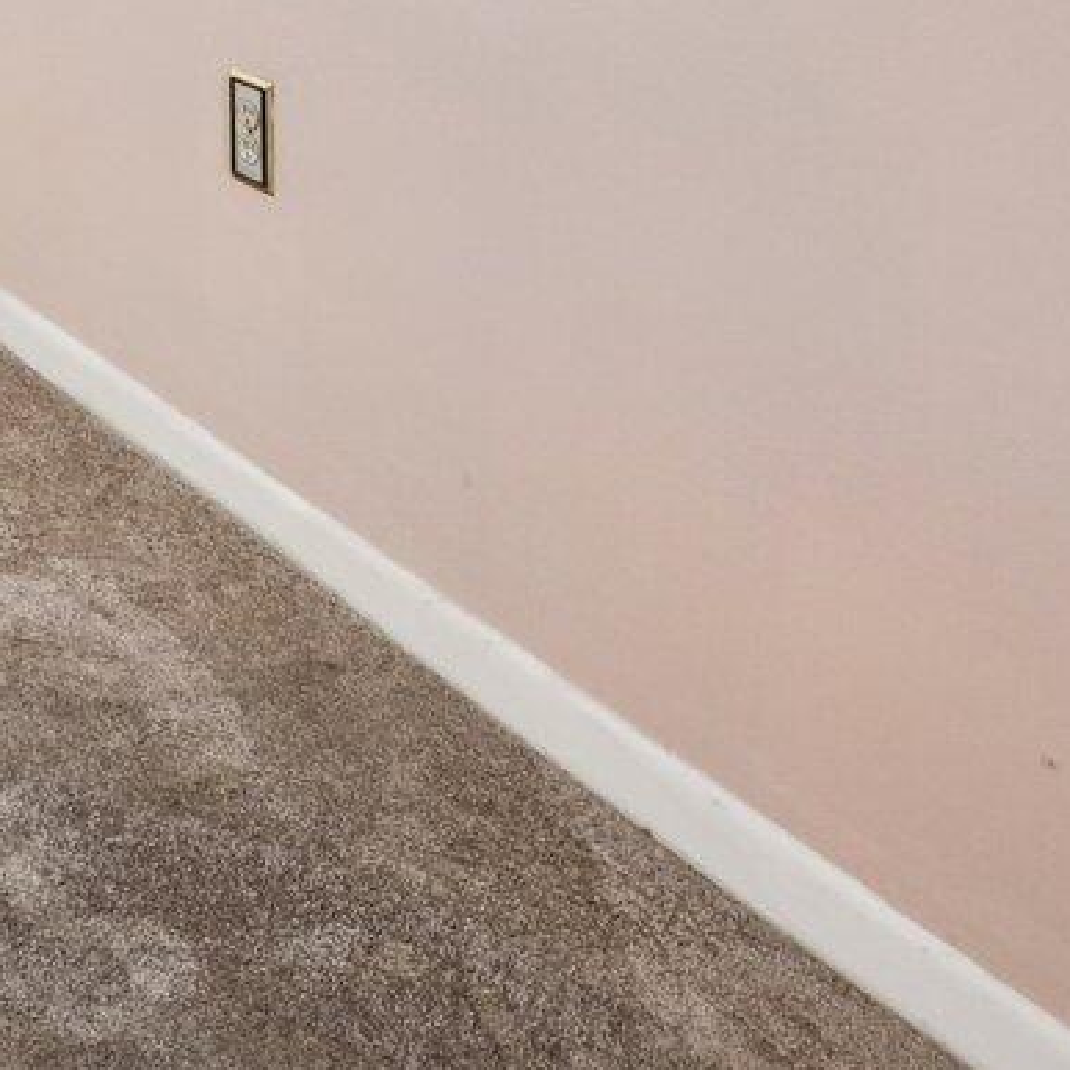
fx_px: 2203
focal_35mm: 63
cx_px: -1244
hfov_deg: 17.0
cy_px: -554
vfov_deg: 22.3
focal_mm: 14
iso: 220
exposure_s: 1/13
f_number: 8
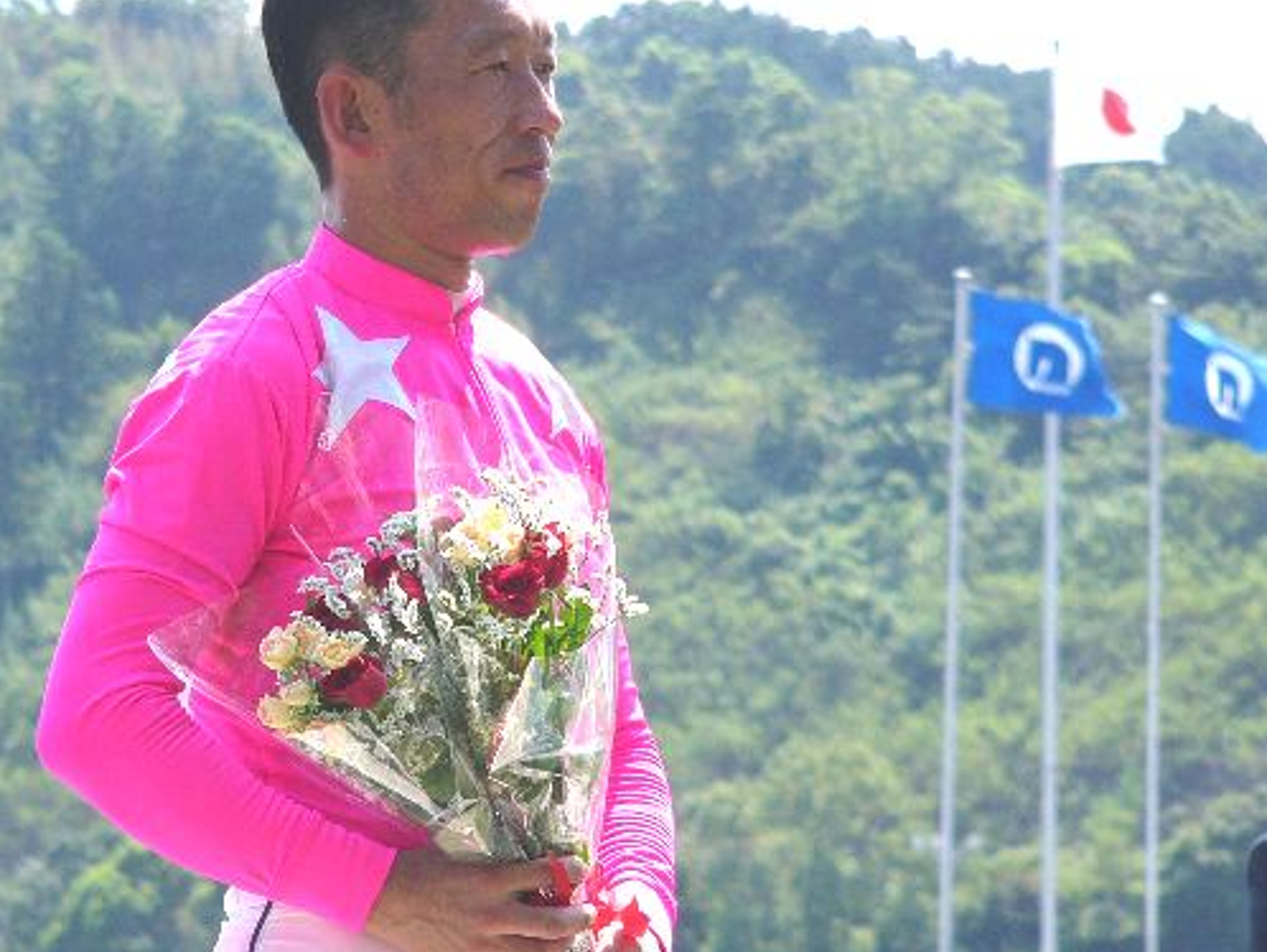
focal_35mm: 230
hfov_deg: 8.6
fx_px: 8422
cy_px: 443
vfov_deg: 6.5
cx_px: 468
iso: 50
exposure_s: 1/500
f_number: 6.5
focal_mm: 29.8
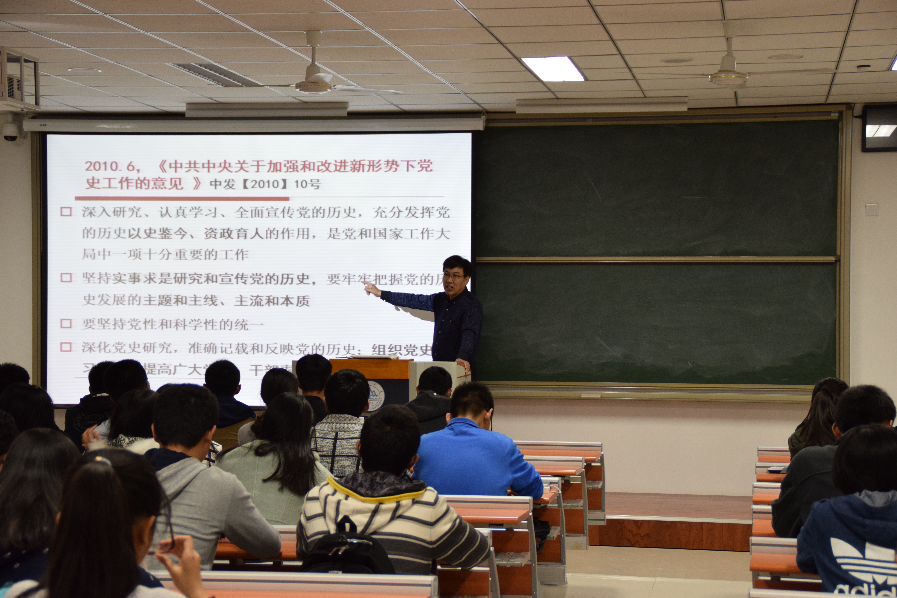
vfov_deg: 18.9
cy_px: 299
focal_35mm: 72
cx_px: 448
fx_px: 1794
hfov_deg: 28.1
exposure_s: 1/60
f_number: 4.8
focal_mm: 48
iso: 1000
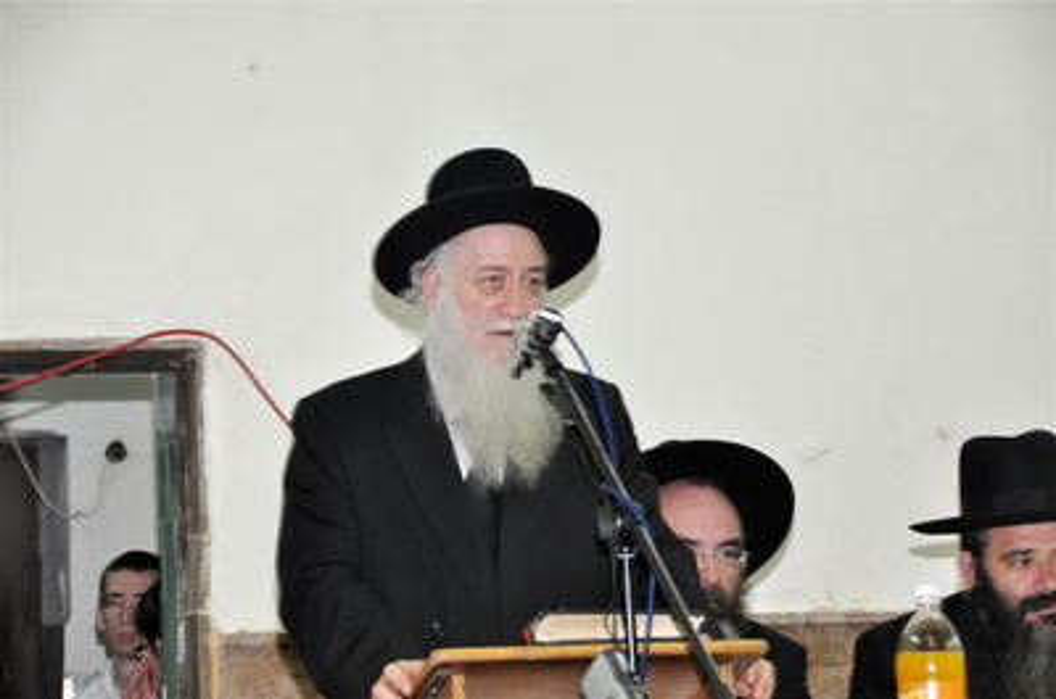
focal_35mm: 112
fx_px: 3293
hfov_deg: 18.2
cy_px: 350
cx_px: 528
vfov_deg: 12.1
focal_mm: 75
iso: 800
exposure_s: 1/60
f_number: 5
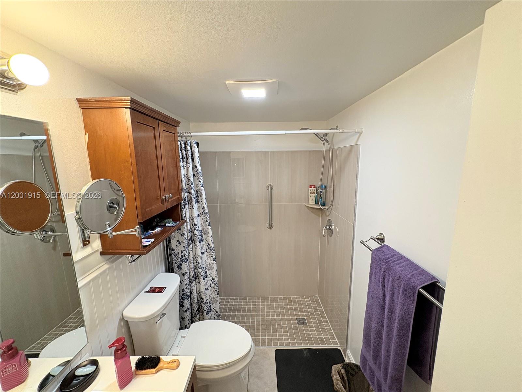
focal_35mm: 14
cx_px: 261
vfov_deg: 85.7
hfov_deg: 102.1
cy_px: 196
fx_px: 211
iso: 125
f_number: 2.2
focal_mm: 2.22
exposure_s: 1/60
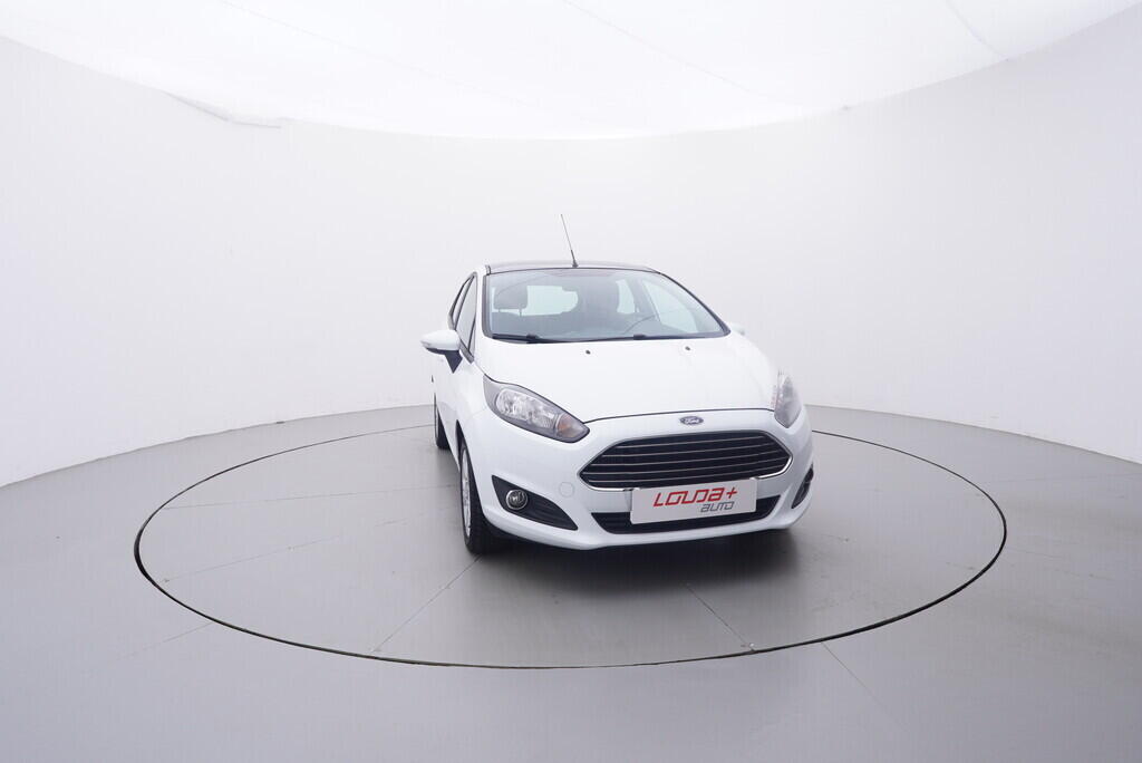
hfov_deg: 77.3
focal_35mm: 22
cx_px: 571
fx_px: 714
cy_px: 382
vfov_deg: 56.2
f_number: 5
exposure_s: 1/80
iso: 200
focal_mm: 15
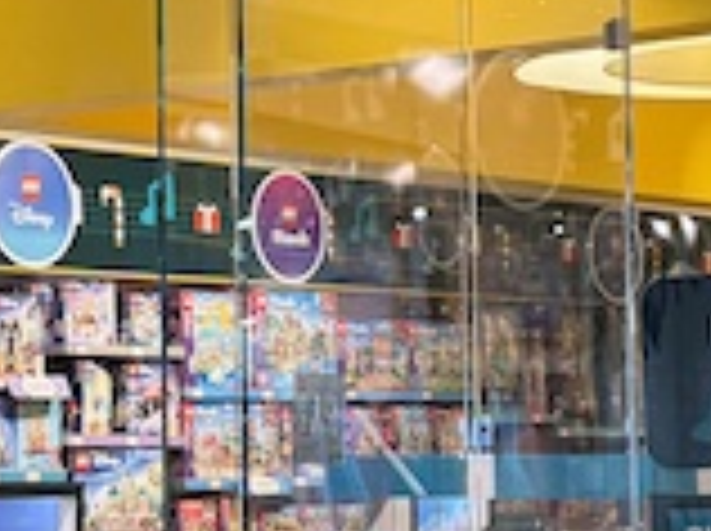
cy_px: 299
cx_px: 382
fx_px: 2810
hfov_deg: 14.4
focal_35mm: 137
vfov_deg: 10.8
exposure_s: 1/120
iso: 160
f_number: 1.78
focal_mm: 6.76
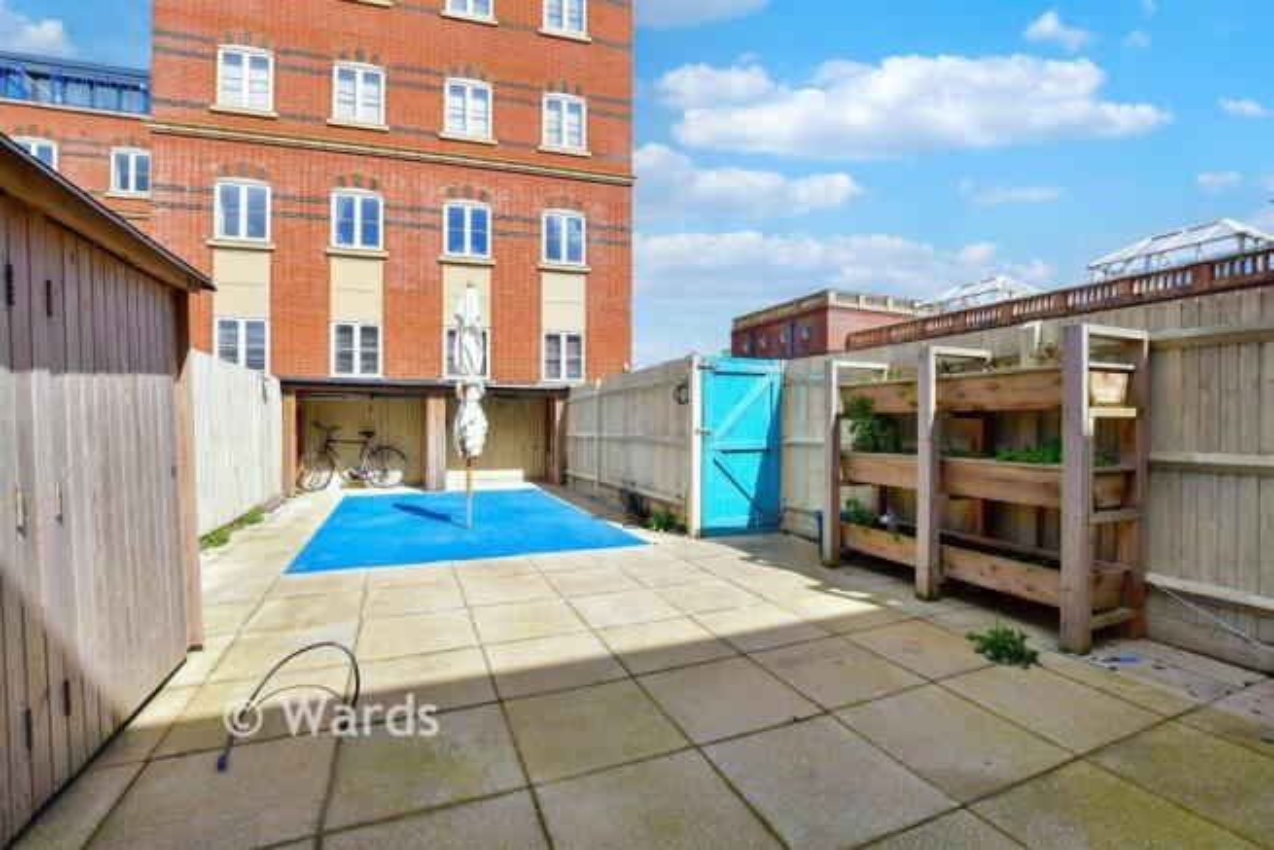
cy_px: 425
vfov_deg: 77.4
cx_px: 637
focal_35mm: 15
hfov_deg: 100.4
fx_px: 531
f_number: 8
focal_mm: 10
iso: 400
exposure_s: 1/800
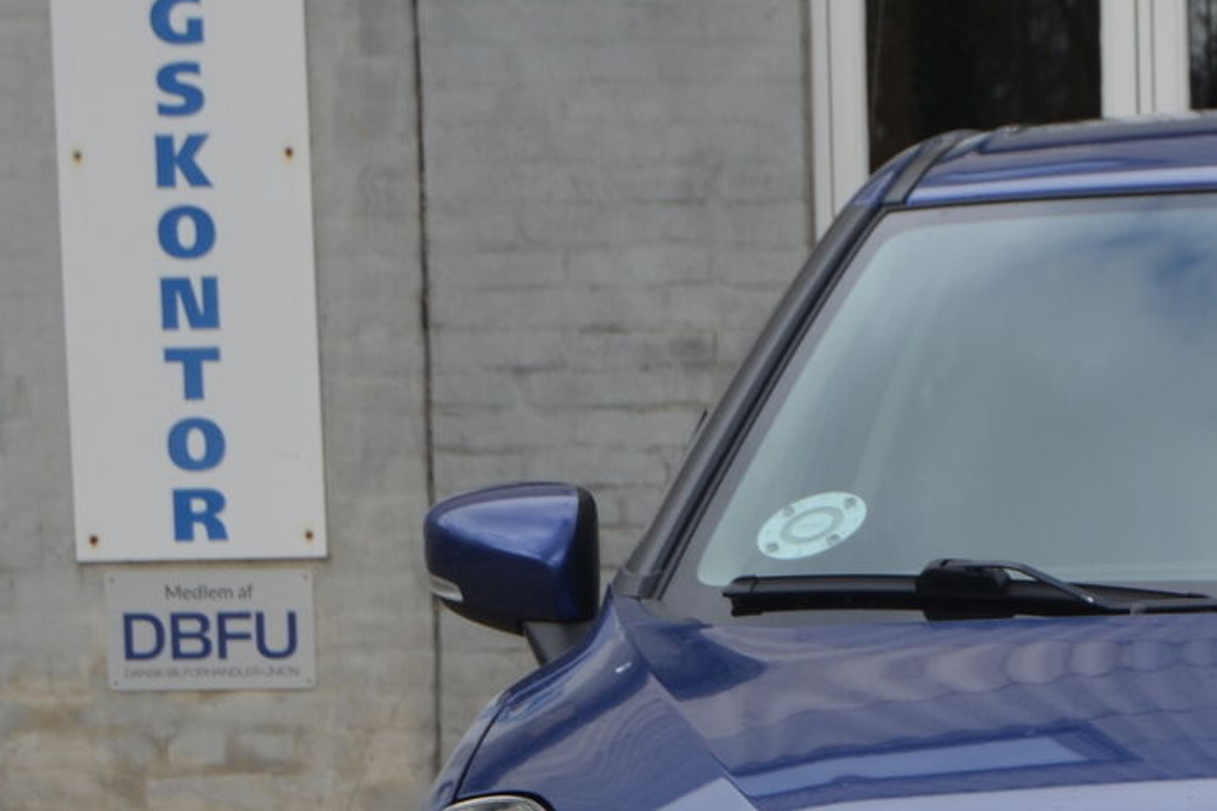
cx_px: 1437
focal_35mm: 144
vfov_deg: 9.4
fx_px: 4879
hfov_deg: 13.8
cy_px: 978
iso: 100
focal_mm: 35
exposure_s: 1/200
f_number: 7.1
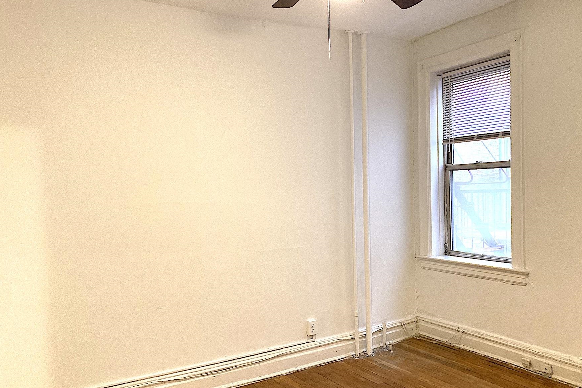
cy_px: 206
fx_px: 485
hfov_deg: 61.9
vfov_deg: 43.6
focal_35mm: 30
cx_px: 298
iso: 320
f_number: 1.8
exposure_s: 1/40
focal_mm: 3.99
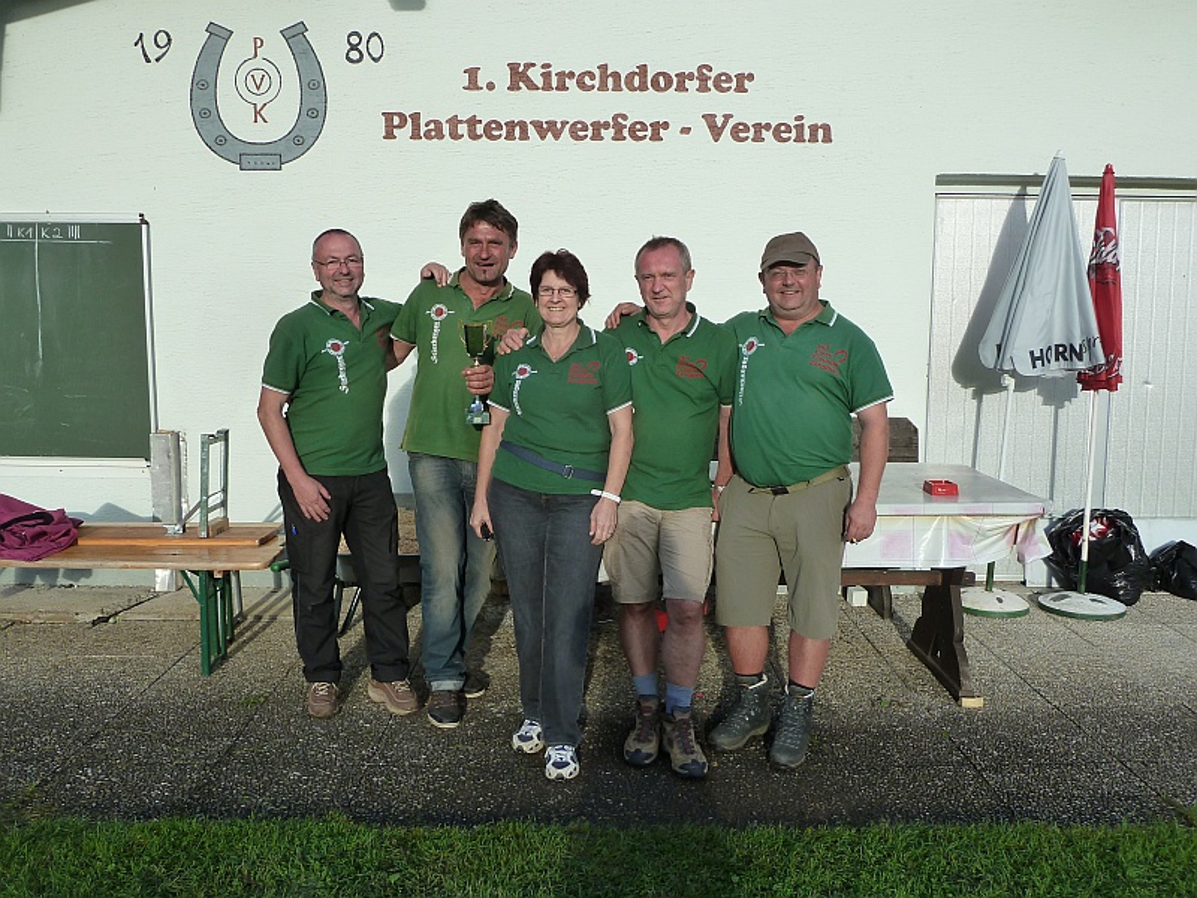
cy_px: 449
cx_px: 598
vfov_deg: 48.2
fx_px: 1003
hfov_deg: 61.7
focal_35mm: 29
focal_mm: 4.7
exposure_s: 1/100
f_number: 3.4
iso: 125
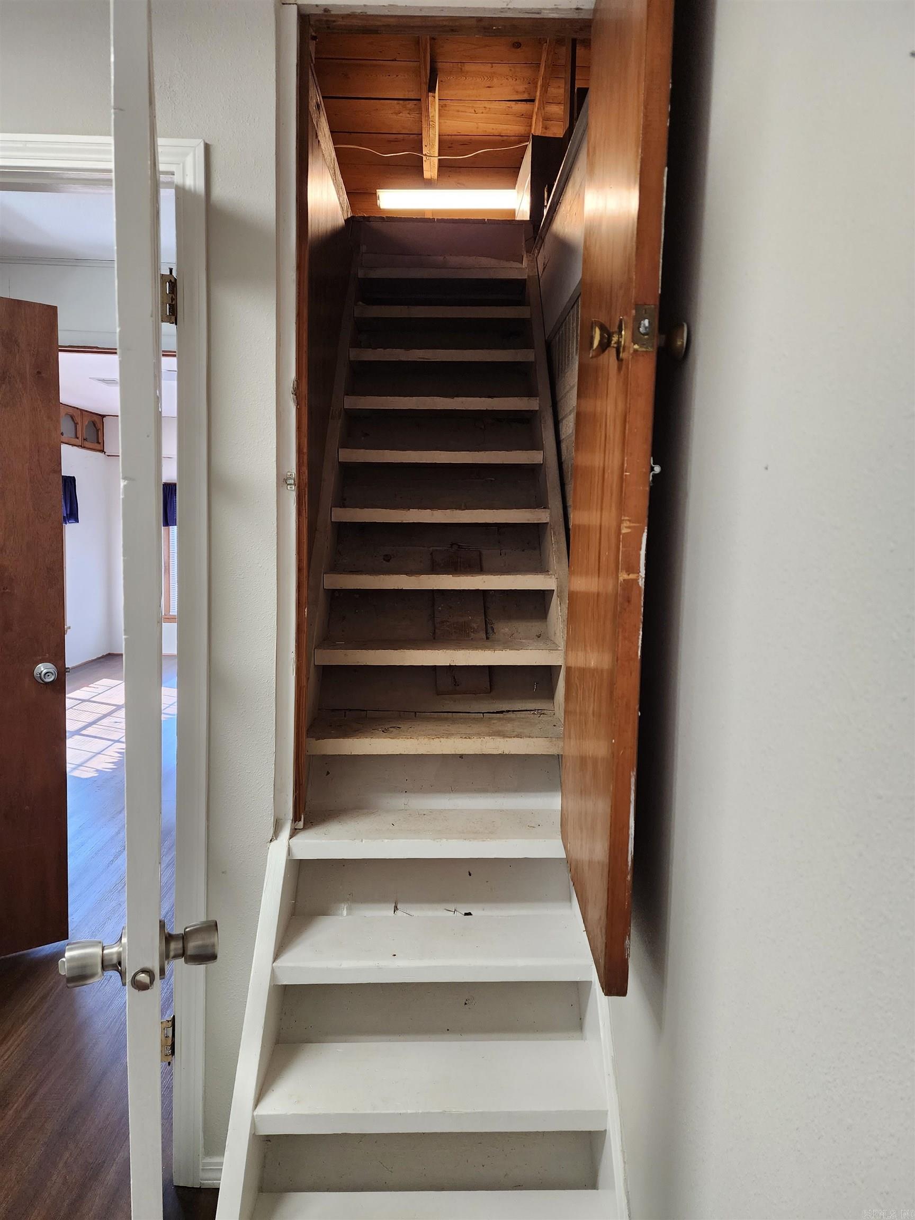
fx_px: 811
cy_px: 610
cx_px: 458
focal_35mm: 23
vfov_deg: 73.9
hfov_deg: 58.9
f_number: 1.8
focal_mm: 6.4
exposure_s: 1/120
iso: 250
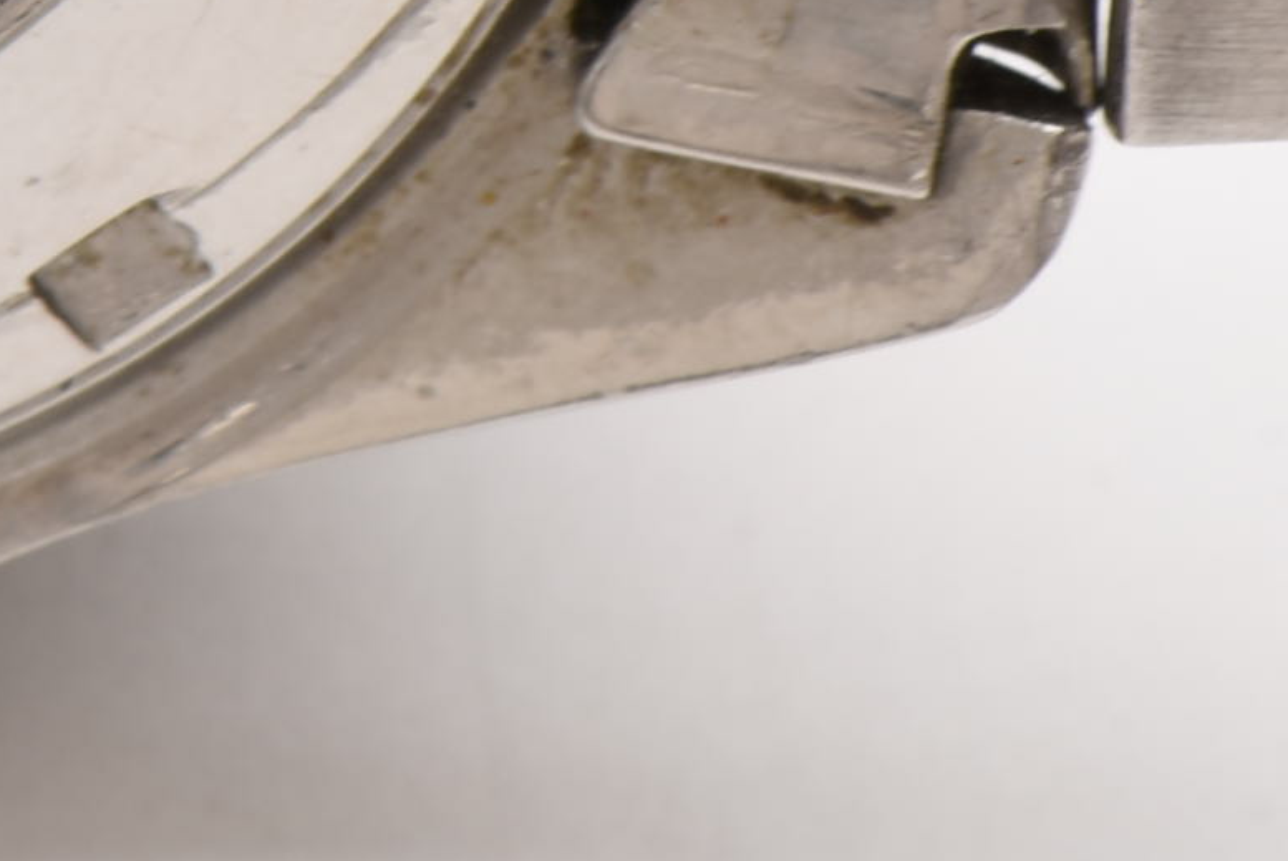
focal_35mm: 491
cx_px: -262
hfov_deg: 4.2
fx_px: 17573
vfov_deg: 2.8
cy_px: -740
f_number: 20
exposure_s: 1/125
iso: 100
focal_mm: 85
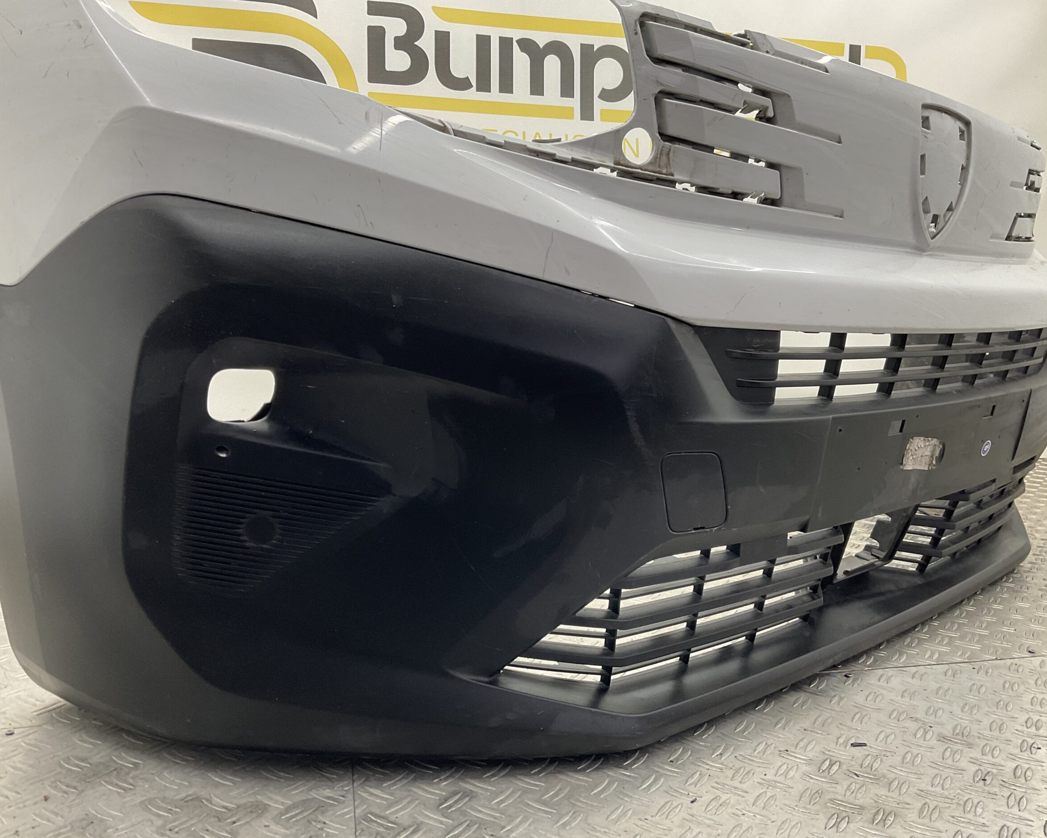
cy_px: 418
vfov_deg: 47.1
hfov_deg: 57.1
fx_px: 961
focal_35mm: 31
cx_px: 558
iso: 40
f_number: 1.8
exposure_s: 1/60
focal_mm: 3
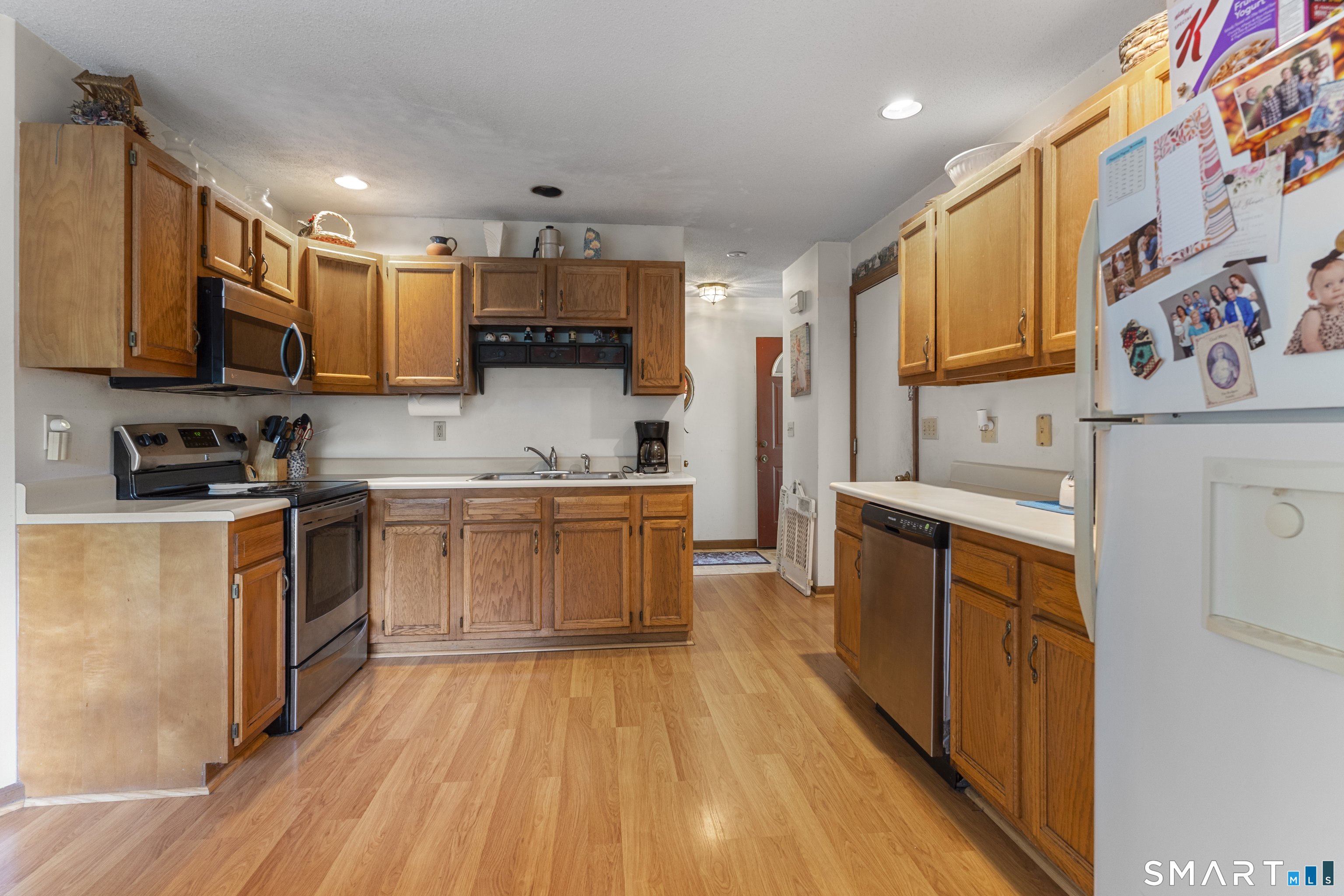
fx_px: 635
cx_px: 672
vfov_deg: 70.4
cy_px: 448
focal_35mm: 17
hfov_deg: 93.3
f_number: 7.1
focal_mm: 17
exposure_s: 1/4
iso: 800
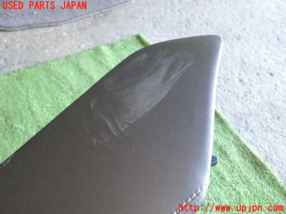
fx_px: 248
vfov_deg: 46.8
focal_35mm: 30
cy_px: 107
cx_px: 143
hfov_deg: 60.0
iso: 250
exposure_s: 1/30
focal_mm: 5.4
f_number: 2.3
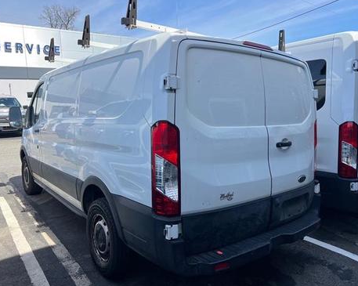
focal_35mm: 28
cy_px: 142
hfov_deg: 62.2
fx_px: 296
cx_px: 186
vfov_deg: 51.5
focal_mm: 5.7
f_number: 1.5
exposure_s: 1/2045
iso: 50
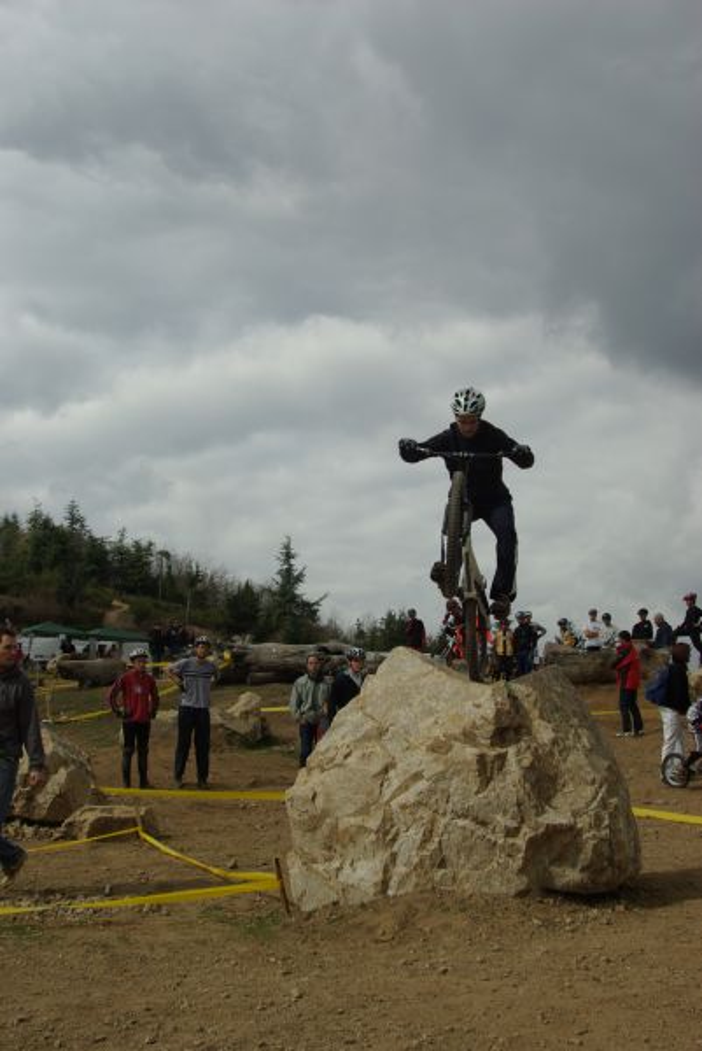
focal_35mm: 42
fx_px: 1226
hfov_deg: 31.9
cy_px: 526
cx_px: 351
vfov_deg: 46.4
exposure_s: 1/350
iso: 100
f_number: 6.7
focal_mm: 28
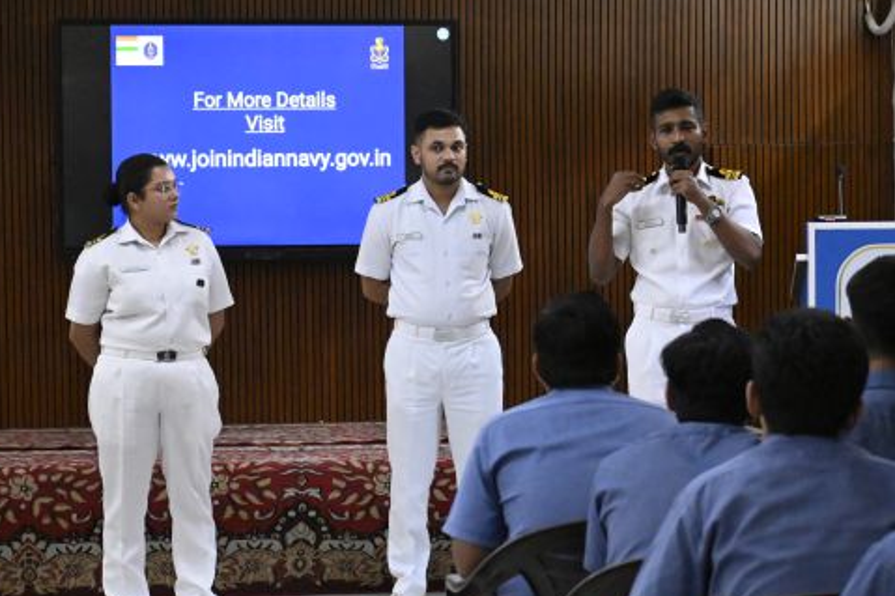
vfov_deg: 10.1
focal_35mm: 136
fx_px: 3380
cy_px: 341
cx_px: 536
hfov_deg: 15.1
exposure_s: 1/500
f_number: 4.8
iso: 12800
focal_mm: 62
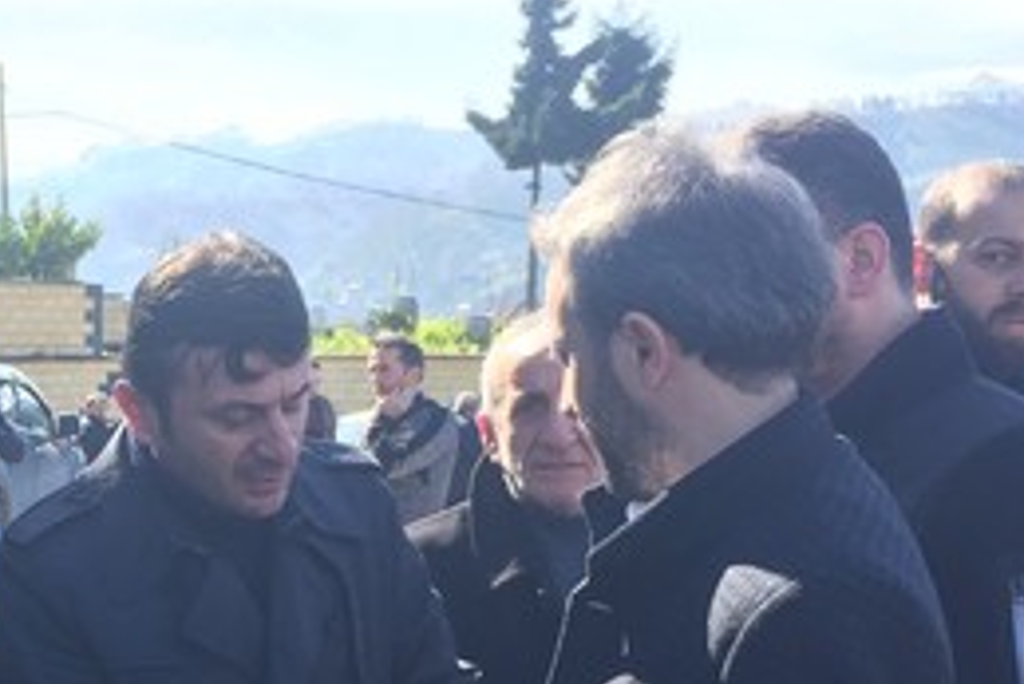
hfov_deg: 25.3
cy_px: 633
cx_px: 134
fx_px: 2220
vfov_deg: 17.2
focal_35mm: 78
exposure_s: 1/476
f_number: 2.2
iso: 32
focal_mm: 4.15
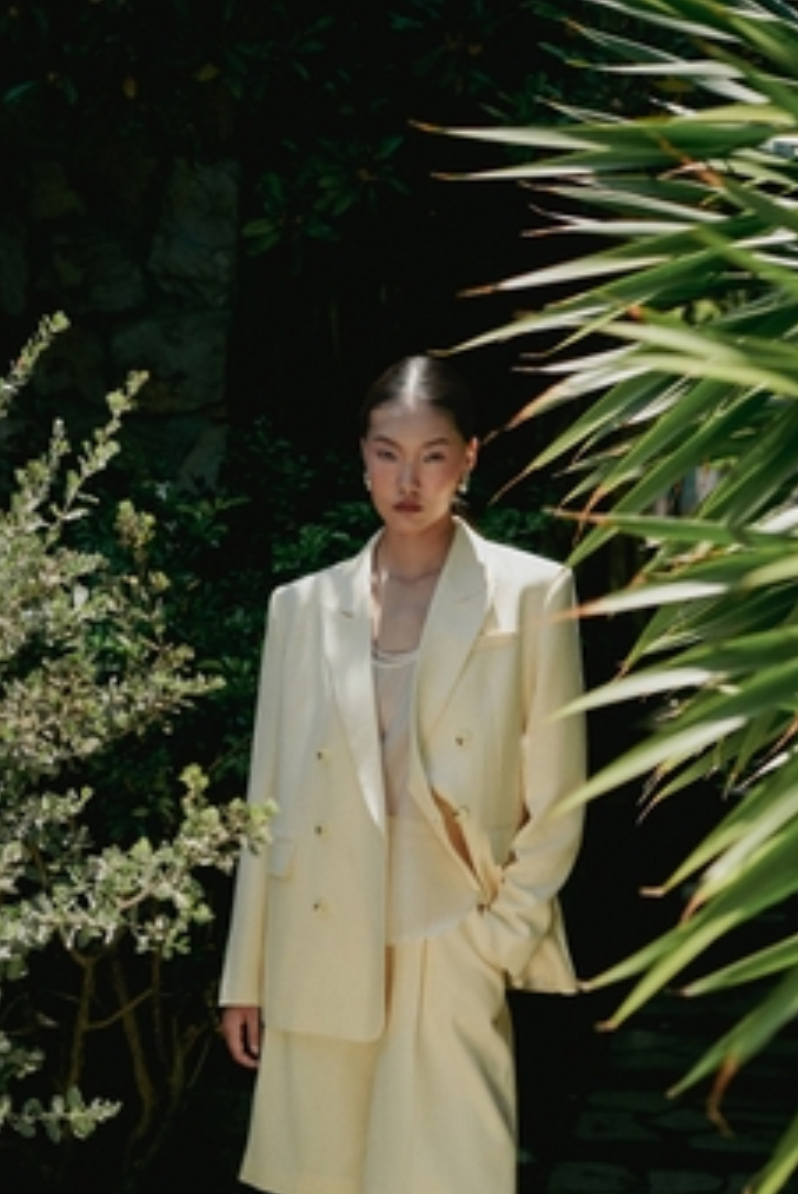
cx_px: 406
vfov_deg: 25.8
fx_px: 2588
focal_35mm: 78
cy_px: 844
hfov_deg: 17.5
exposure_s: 1/1600
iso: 400
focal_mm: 55
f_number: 3.2
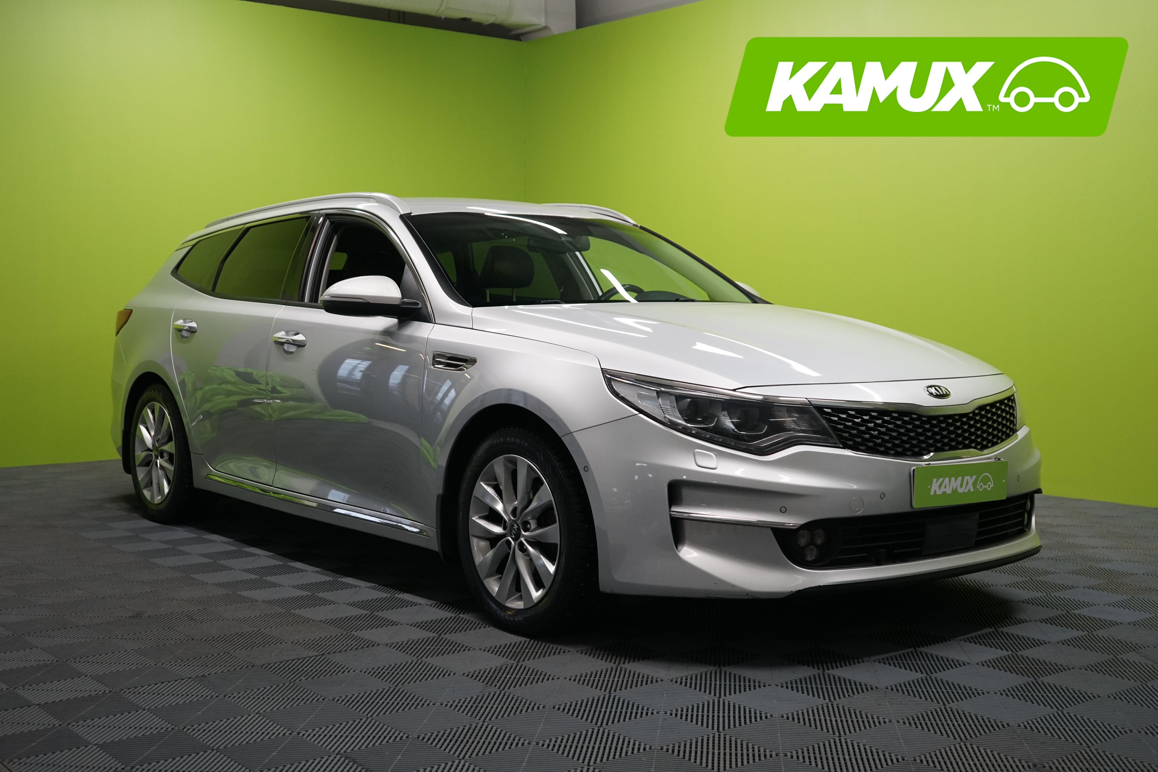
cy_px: 386
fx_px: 1319
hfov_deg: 47.4
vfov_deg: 32.6
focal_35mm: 41
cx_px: 579
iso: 1250
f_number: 4.5
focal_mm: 41
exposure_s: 1/50
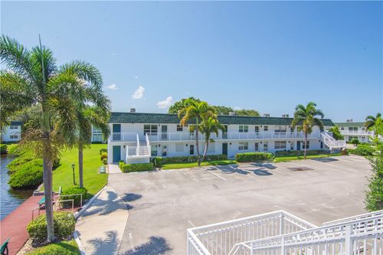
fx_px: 207
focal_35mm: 20
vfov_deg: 63.2
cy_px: 128
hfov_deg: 85.4
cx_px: 192
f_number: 16
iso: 320
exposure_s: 1/250
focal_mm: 13
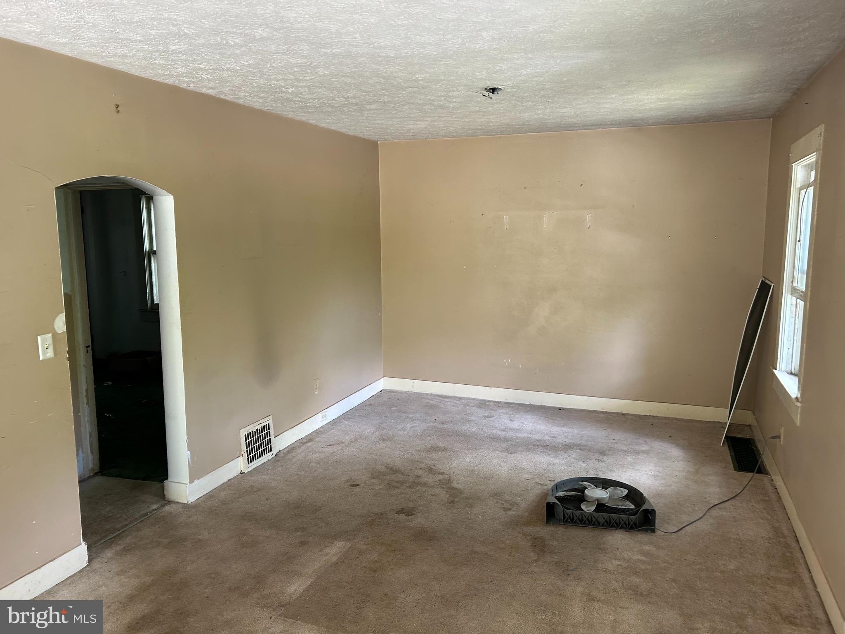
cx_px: 422
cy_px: 317
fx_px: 635
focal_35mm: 26
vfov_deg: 53.1
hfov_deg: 67.3
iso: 125
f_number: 1.5
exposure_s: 1/60
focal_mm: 5.7
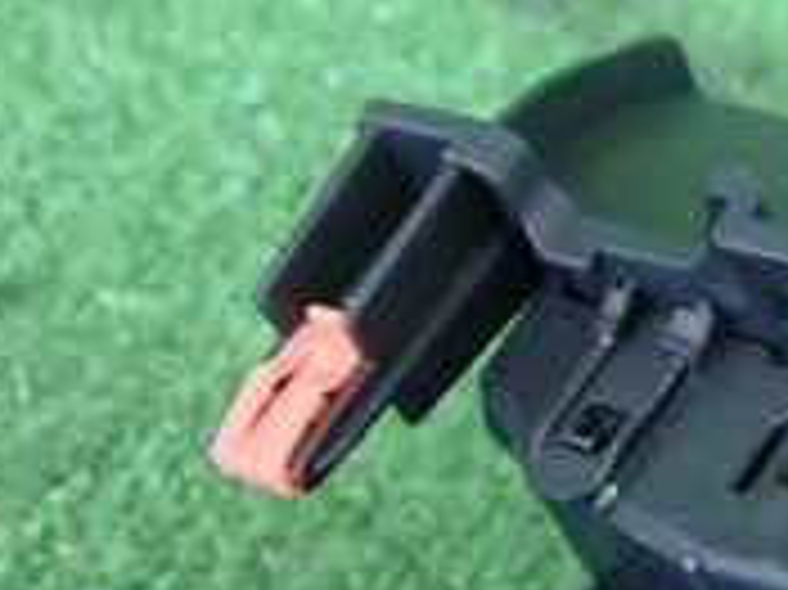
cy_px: 793
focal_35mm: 103
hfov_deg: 16.9
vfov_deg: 13.7
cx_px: 1247
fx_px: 2343
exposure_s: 1/30
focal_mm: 5.4
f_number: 2.3
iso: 500
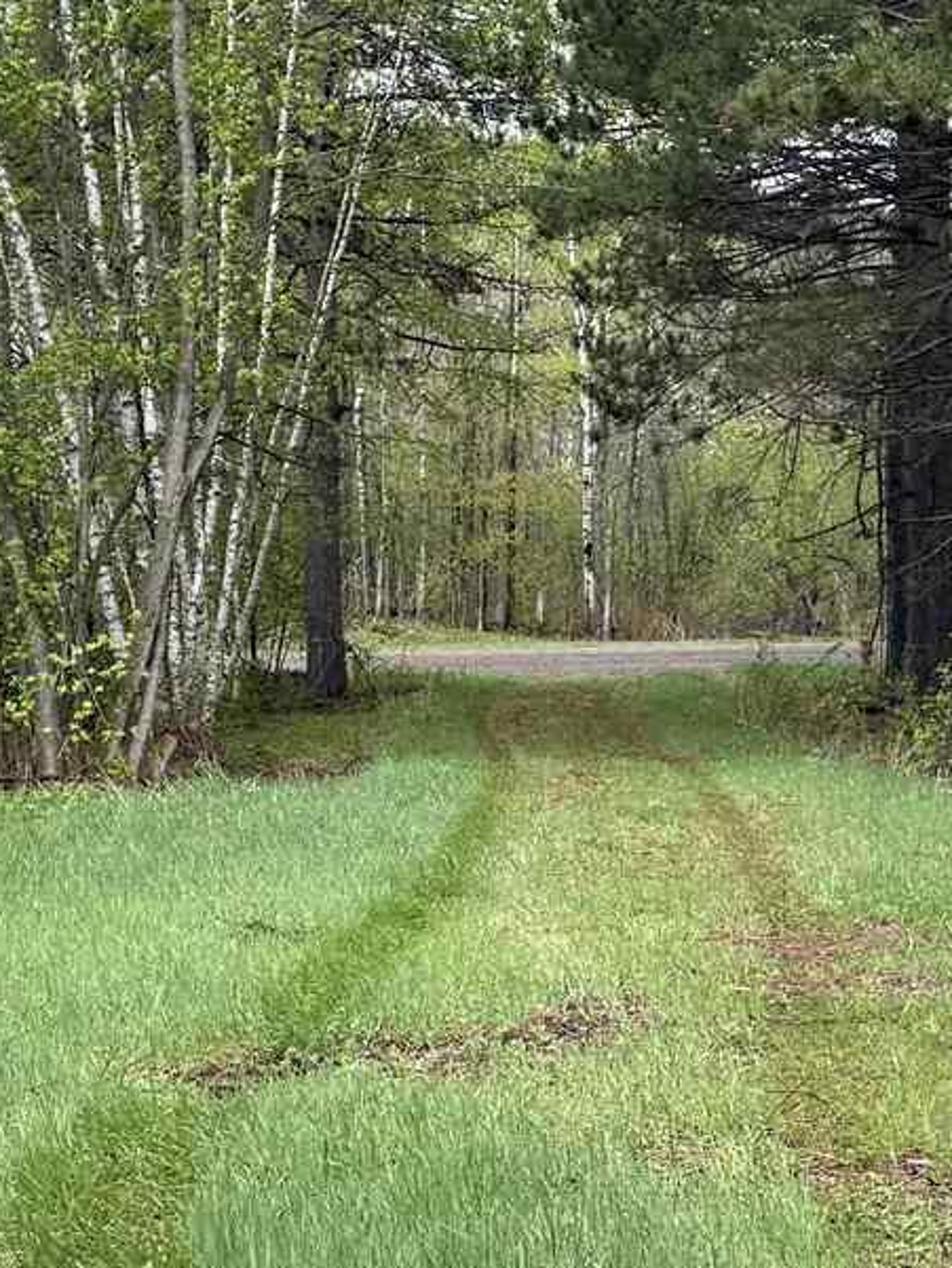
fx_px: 3372
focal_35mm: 92
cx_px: 496
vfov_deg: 21.3
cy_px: 776
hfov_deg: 16.1
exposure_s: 1/1653
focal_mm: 6.76
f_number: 1.78
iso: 100
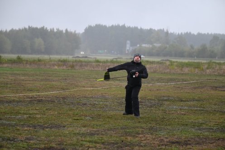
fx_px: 844
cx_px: 112
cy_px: 75
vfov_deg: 10.2
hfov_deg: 15.2
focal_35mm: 135
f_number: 4.8
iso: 1250
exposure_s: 1/1000
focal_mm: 135
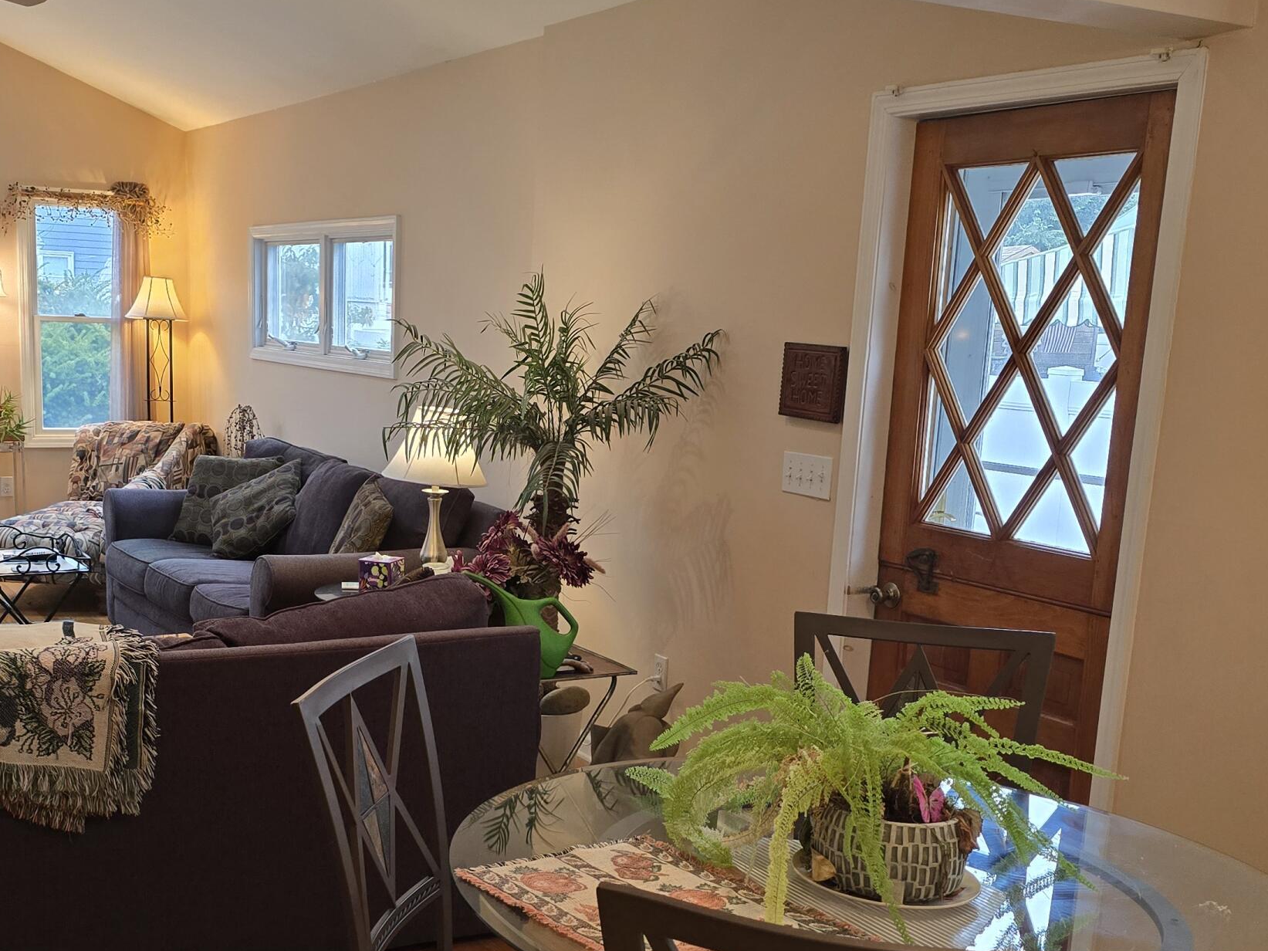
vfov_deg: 34.1
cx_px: 478
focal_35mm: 42
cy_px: 629
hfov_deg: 44.4
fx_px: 1538
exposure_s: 1/120
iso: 400
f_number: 1.7
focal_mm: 6.3
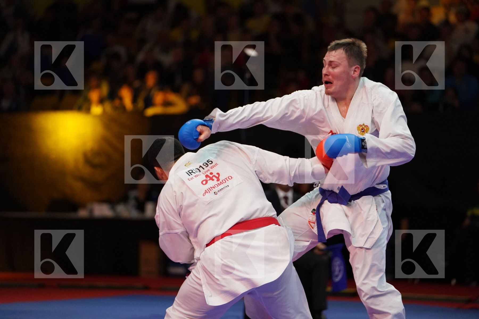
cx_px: 240
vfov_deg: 8.6
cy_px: 160
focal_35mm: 159
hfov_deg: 12.9
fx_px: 2115
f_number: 2.8
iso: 6400
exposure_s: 1/1000
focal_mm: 159
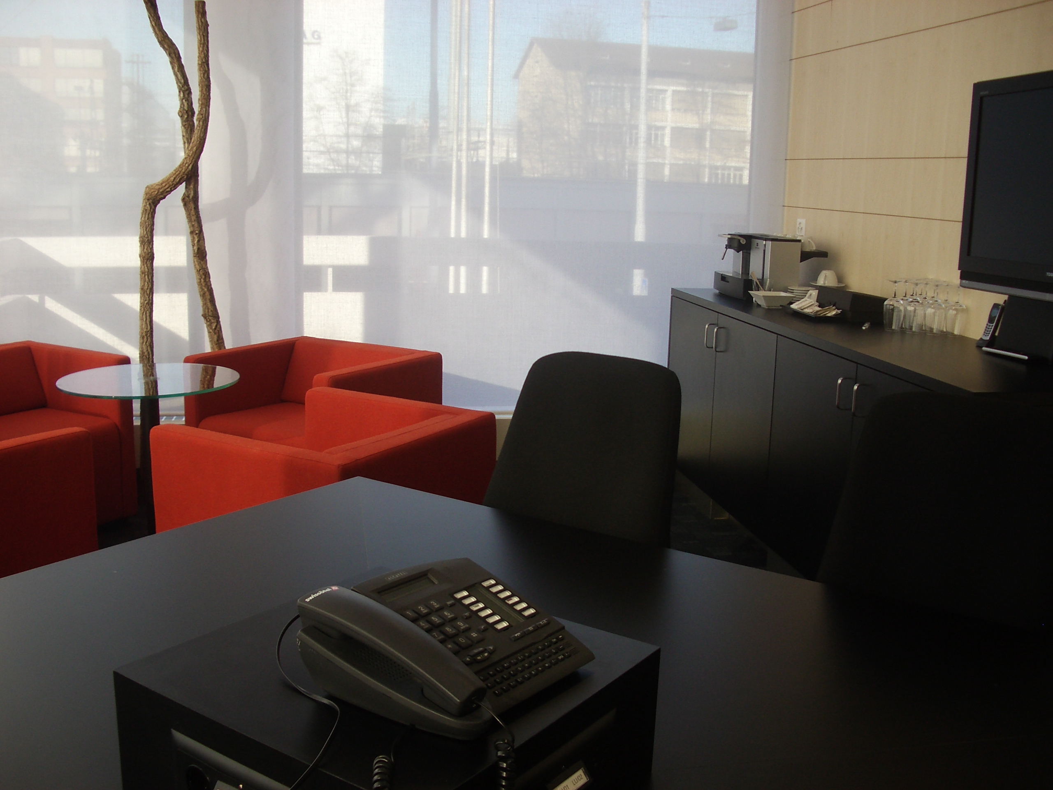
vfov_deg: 40.7
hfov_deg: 52.6
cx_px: 526
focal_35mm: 35
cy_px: 395
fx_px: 1065
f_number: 2.6
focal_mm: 5.8
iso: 80
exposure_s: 1/100
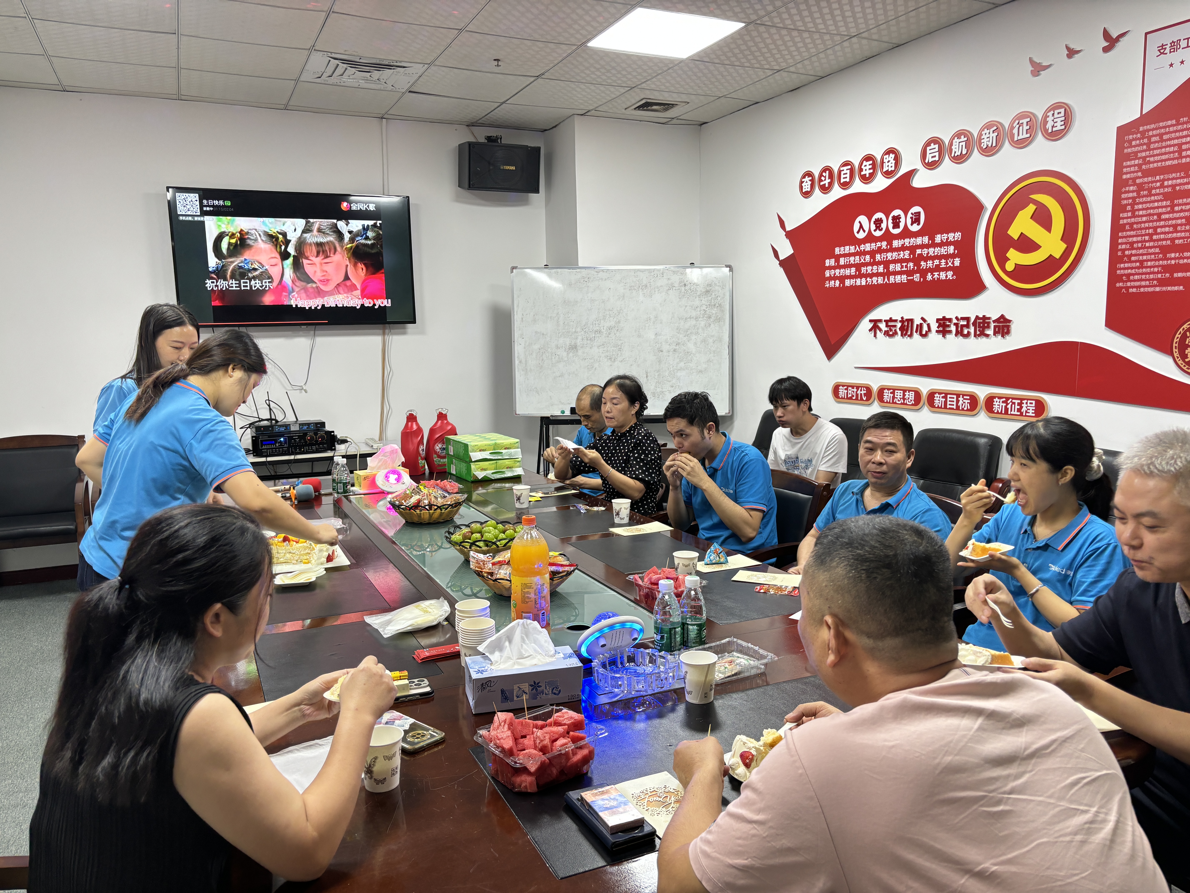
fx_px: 894
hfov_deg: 67.3
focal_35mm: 26
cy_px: 446
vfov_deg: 53.1
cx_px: 595
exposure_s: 1/64
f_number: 1.6
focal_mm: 5.96
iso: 100
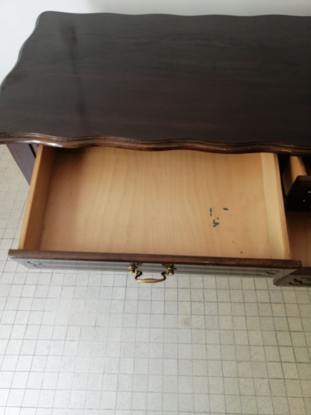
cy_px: 208
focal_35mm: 26
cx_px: 156
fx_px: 311
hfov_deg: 53.1
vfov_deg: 67.3
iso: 160
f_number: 1.8
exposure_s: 1/33.3
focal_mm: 3.96
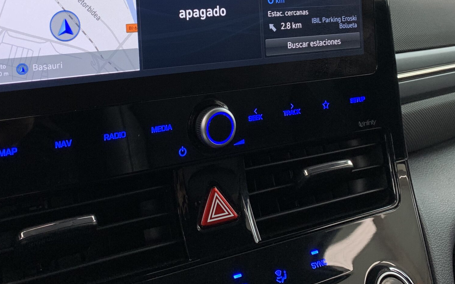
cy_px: 23
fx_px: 583
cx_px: 205
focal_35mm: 47
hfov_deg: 42.6
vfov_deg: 26.4
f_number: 1.8
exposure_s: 1/89
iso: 64
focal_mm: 4.25
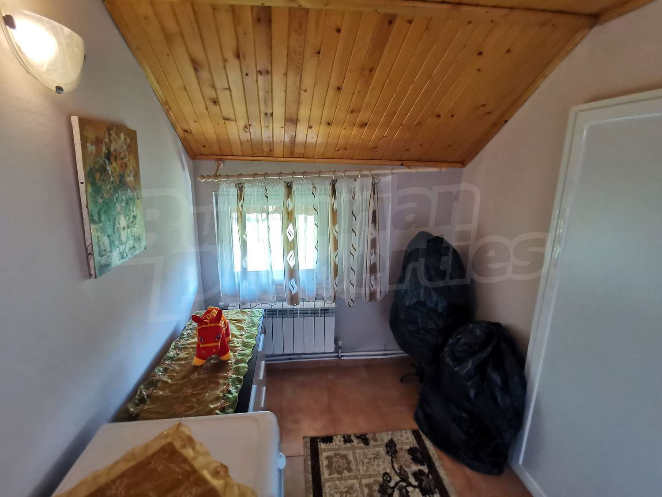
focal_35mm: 17
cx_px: 331
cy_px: 248
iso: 400
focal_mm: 2.23
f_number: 2.2
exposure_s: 1/33.3
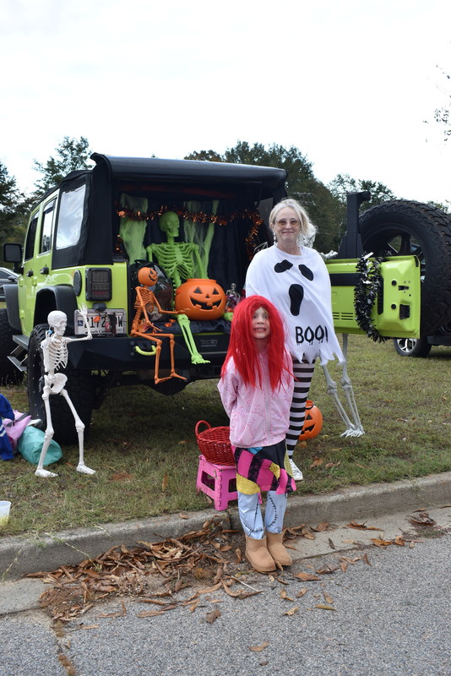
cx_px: 226
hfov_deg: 40.0
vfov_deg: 57.2
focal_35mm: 33
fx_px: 620
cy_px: 338
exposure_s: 1/40
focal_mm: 22
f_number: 7.1
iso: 140
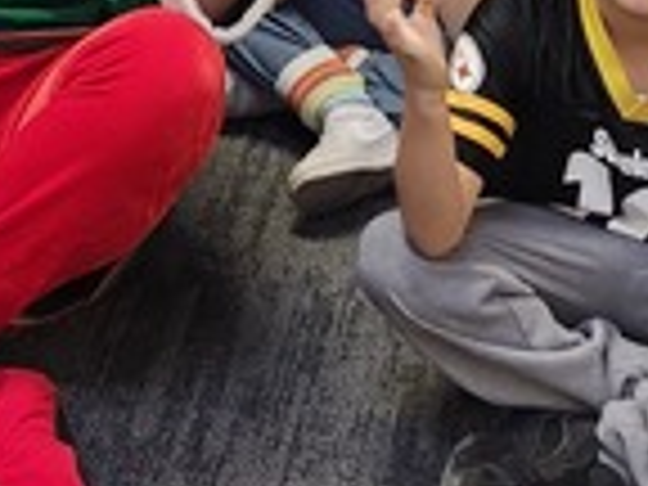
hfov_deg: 15.0
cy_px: -824
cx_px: -63
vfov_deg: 9.7
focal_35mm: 128
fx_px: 2396
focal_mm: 5.54
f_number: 1.8
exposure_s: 1/60
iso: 320
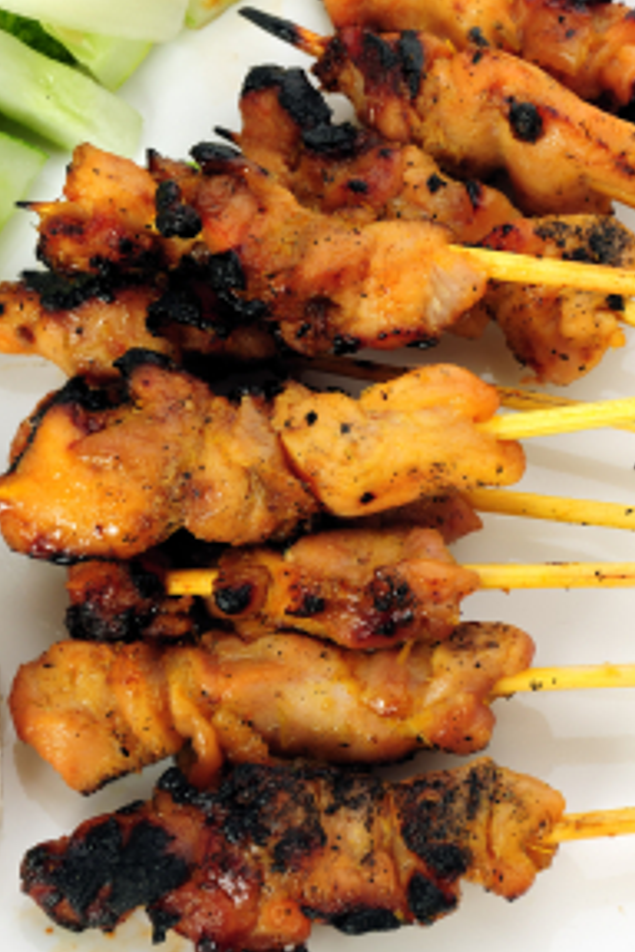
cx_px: 389
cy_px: 370
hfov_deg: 9.4
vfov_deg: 14.0
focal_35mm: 146
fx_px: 3863
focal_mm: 66
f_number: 10
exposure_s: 1/125
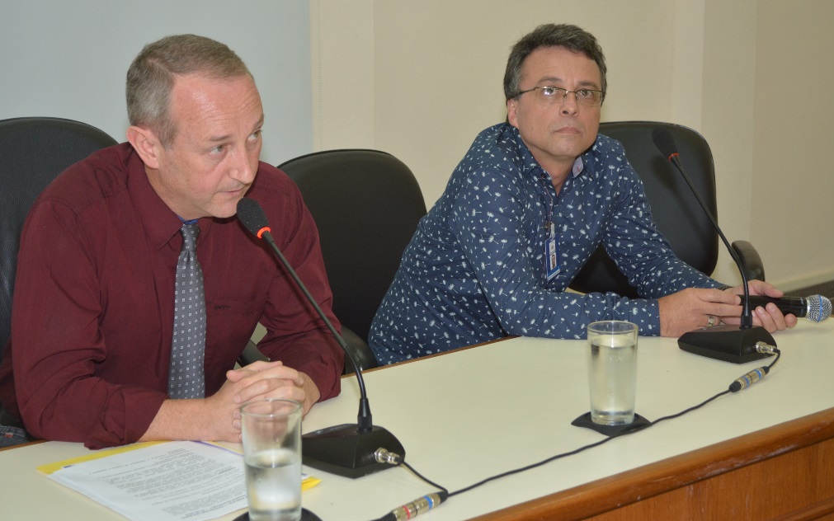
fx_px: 1409
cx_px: 416
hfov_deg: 33.0
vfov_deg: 21.0
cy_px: 242
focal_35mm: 62
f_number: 5.3
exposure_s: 1/60
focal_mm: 40
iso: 900
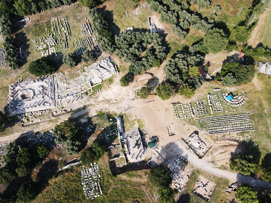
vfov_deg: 56.8
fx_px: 188
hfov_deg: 71.6
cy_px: 102
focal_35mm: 24
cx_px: 136
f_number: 2.8
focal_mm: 4.5
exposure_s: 1/400
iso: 100
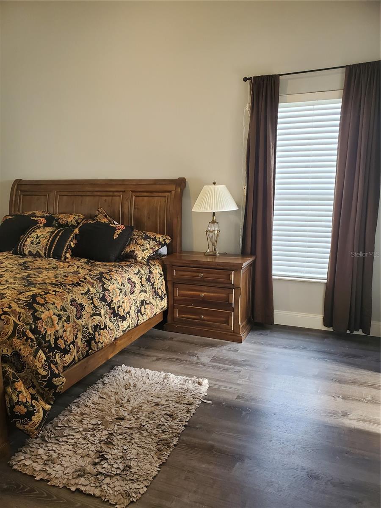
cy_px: 254
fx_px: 382
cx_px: 190
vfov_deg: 67.3
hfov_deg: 53.1
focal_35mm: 26
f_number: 2.4
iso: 200
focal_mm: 4.3
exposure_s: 1/40
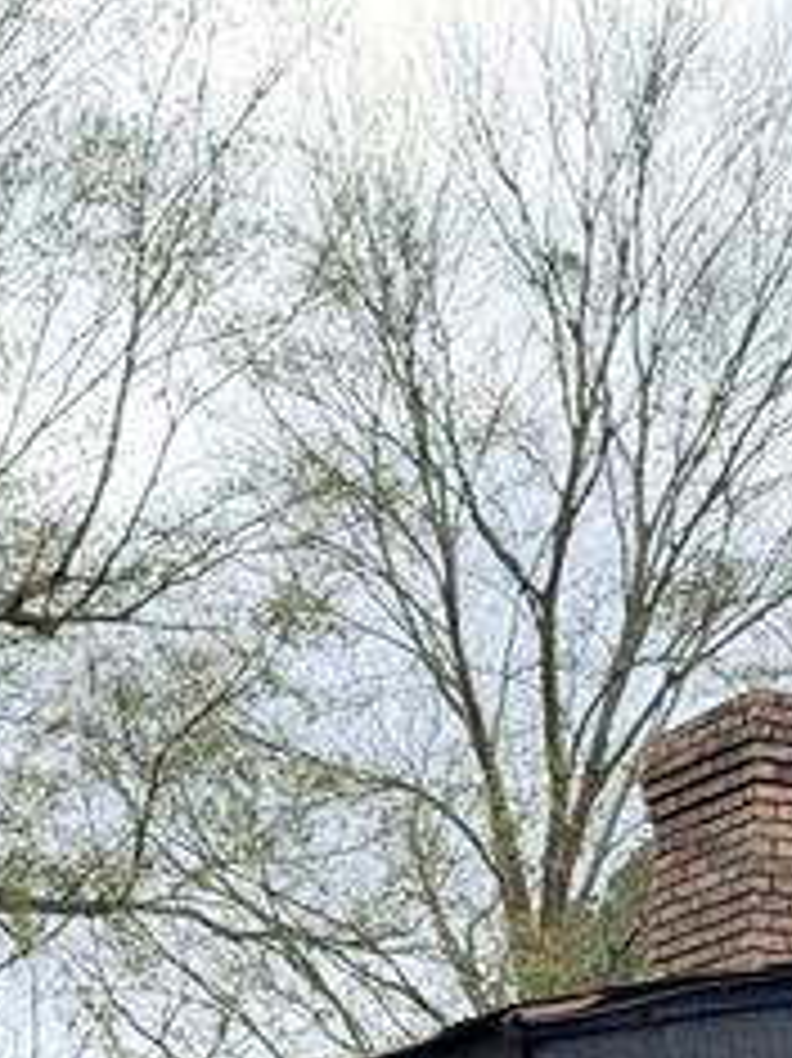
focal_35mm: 157
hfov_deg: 9.3
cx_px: -144
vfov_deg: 11.9
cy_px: 1679
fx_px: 4794
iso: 100
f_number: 1.78
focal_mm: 6.76
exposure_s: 1/1377
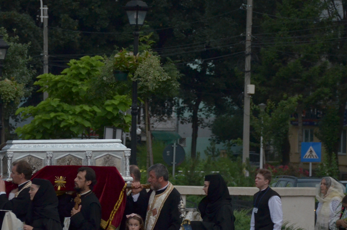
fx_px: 2078
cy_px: 169
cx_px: 151
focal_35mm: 216
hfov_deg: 9.5
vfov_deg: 6.3
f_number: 5.3
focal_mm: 90
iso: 1600
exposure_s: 1/320
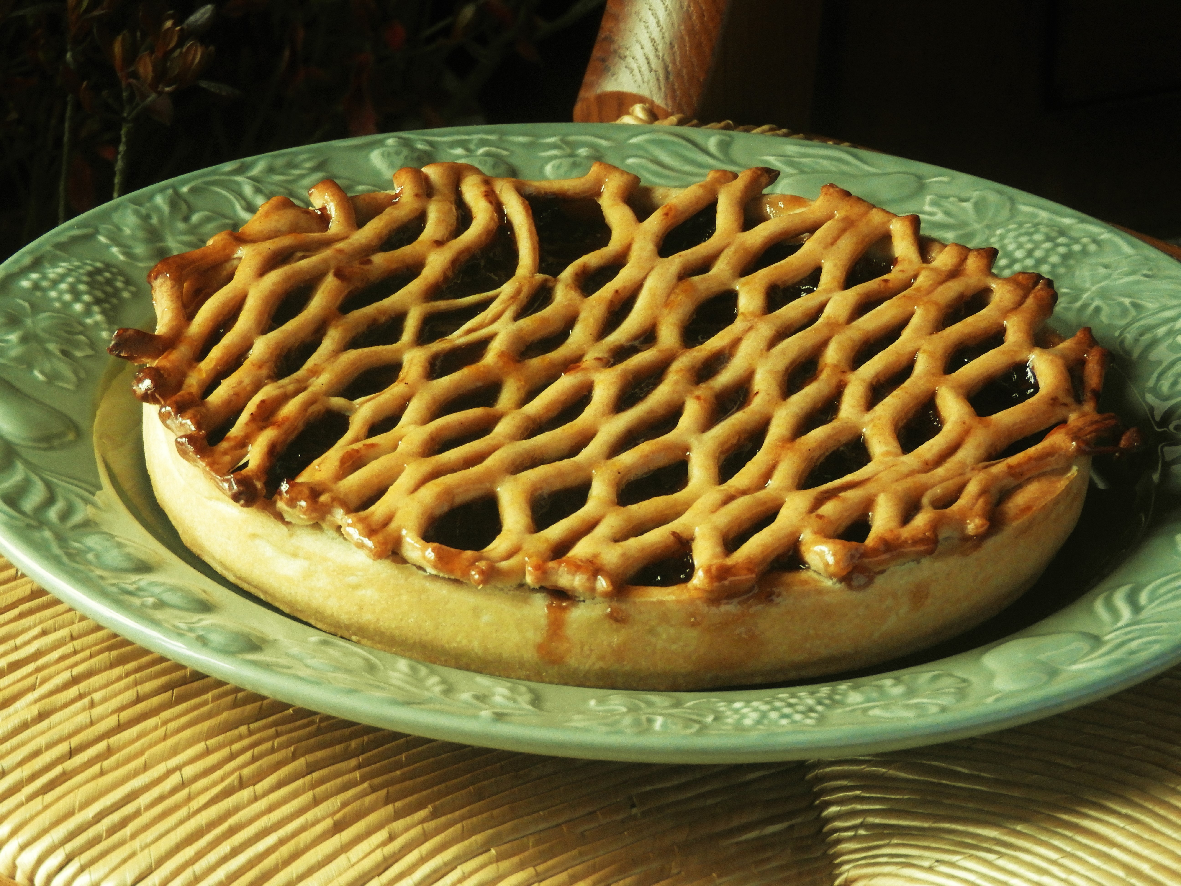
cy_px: 443
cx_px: 590
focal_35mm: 170
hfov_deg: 11.6
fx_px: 5800
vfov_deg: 8.7
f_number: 5.2
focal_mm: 30.5
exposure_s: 1/15
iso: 450
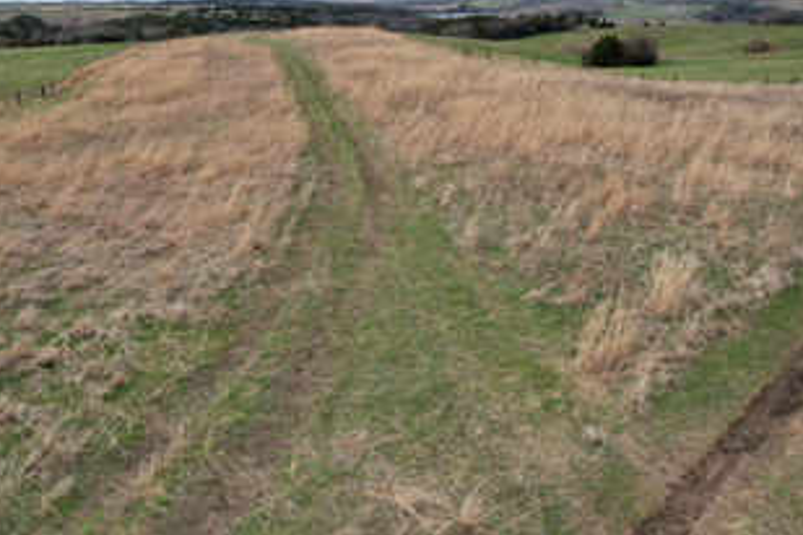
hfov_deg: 58.2
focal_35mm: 32
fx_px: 714
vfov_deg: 40.8
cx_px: 314
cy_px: 200
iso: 100
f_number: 2.8
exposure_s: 1/640
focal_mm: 8.38
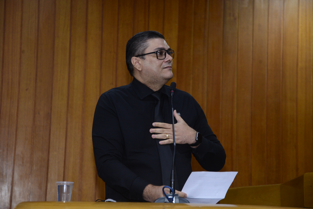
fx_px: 887
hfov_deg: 20.0
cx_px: 156
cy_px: 104
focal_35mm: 102
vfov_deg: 13.4
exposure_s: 1/60
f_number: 5.6
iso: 2000
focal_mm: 102
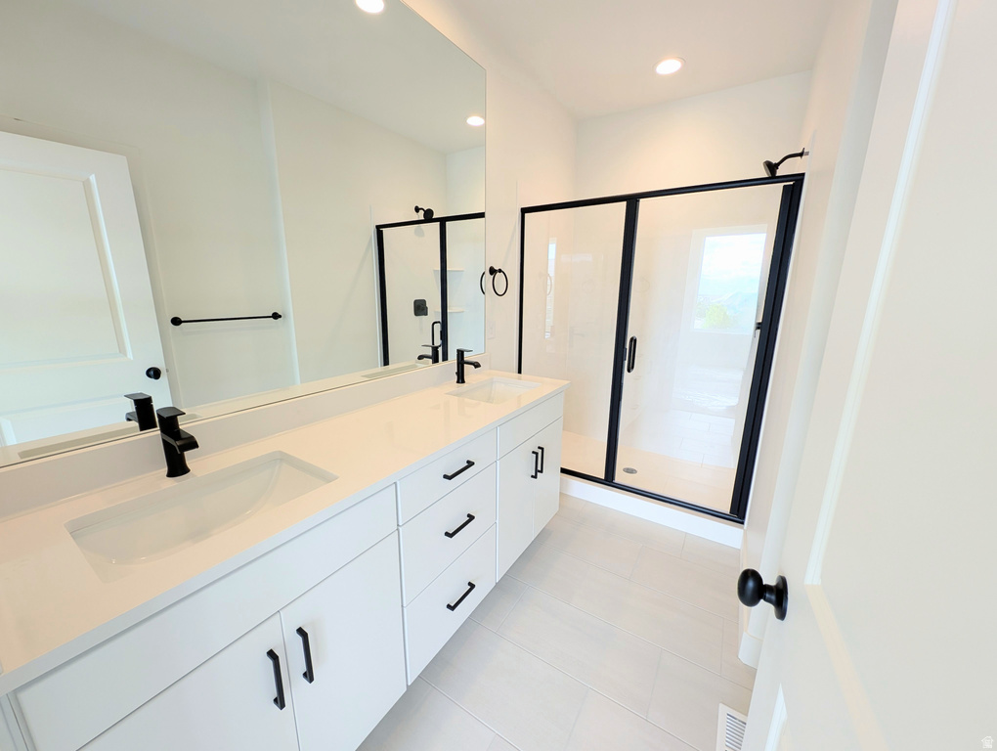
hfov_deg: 110.5
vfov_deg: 94.6
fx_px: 346
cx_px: 498
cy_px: 376
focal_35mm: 12
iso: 60
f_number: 1.95
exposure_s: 1/120
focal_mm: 2.23
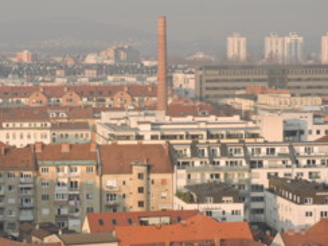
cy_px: 175
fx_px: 1848
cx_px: 114
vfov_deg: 7.6
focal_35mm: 195
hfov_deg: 10.1
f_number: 5
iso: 100
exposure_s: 1/125
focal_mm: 22.4
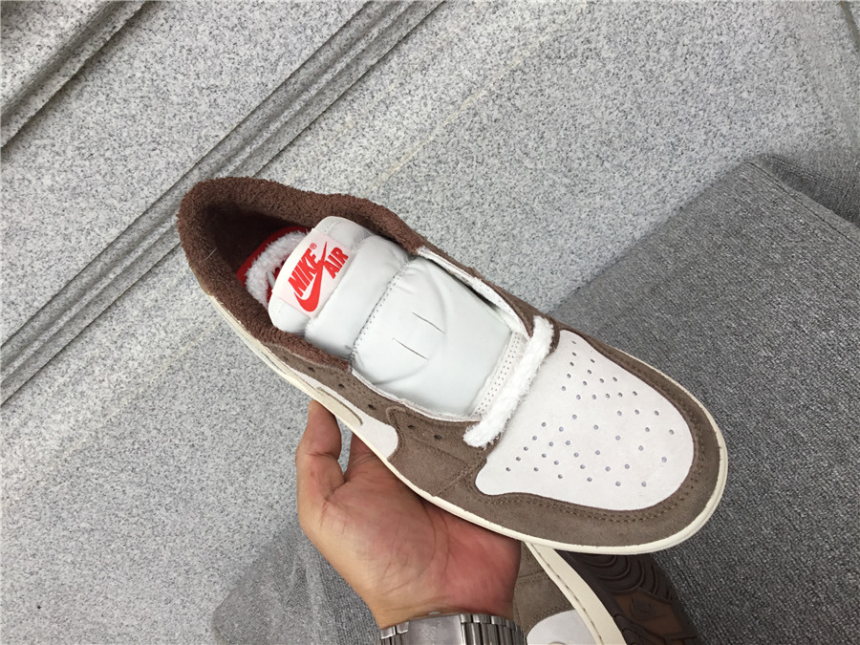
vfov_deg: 45.4
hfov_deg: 58.4
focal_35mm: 31
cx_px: 430
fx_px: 770
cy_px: 322
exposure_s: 1/100
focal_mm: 3.3
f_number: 2.4
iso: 25
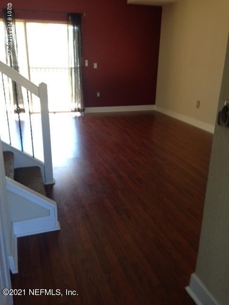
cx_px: 114
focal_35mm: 33
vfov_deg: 55.4
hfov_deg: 42.9
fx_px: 291
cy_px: 152
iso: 80
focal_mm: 4.12
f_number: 2.4
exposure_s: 1/20
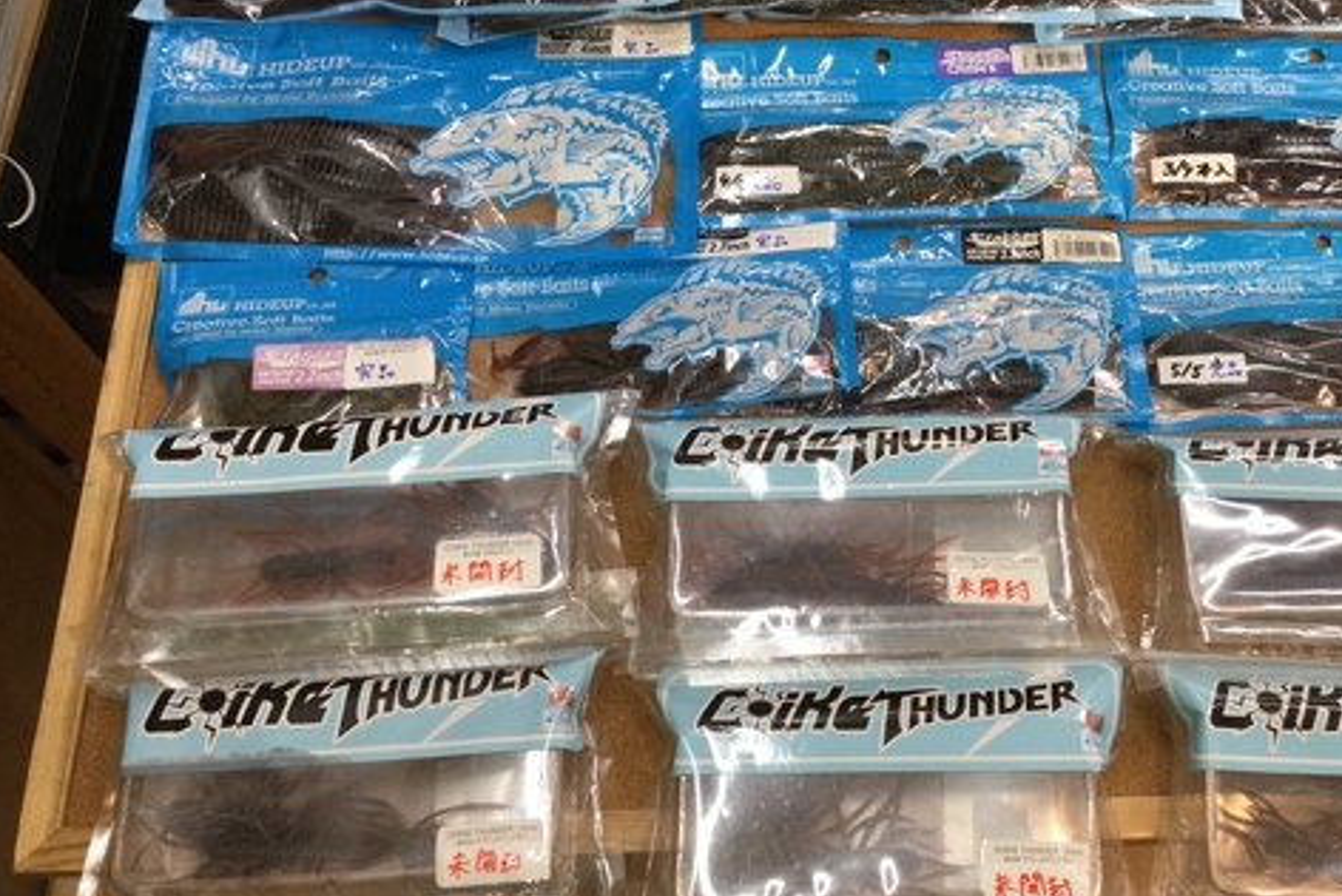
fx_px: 1529
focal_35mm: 41
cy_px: 401
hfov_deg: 46.9
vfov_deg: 32.6
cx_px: 844
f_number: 2.4
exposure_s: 1/40
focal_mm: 3.3
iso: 25
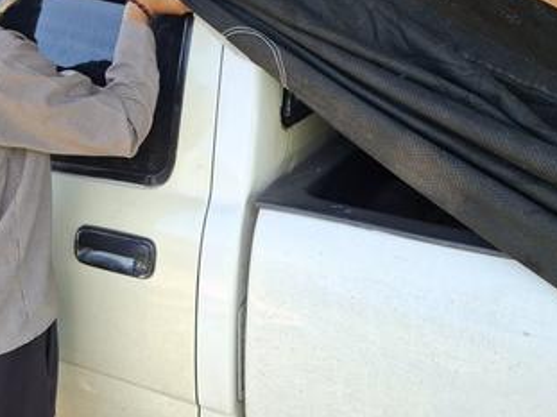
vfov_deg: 38.0
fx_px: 595
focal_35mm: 37
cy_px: 124
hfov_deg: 50.1
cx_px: 269
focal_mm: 5.54
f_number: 1.8
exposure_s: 1/163
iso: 50
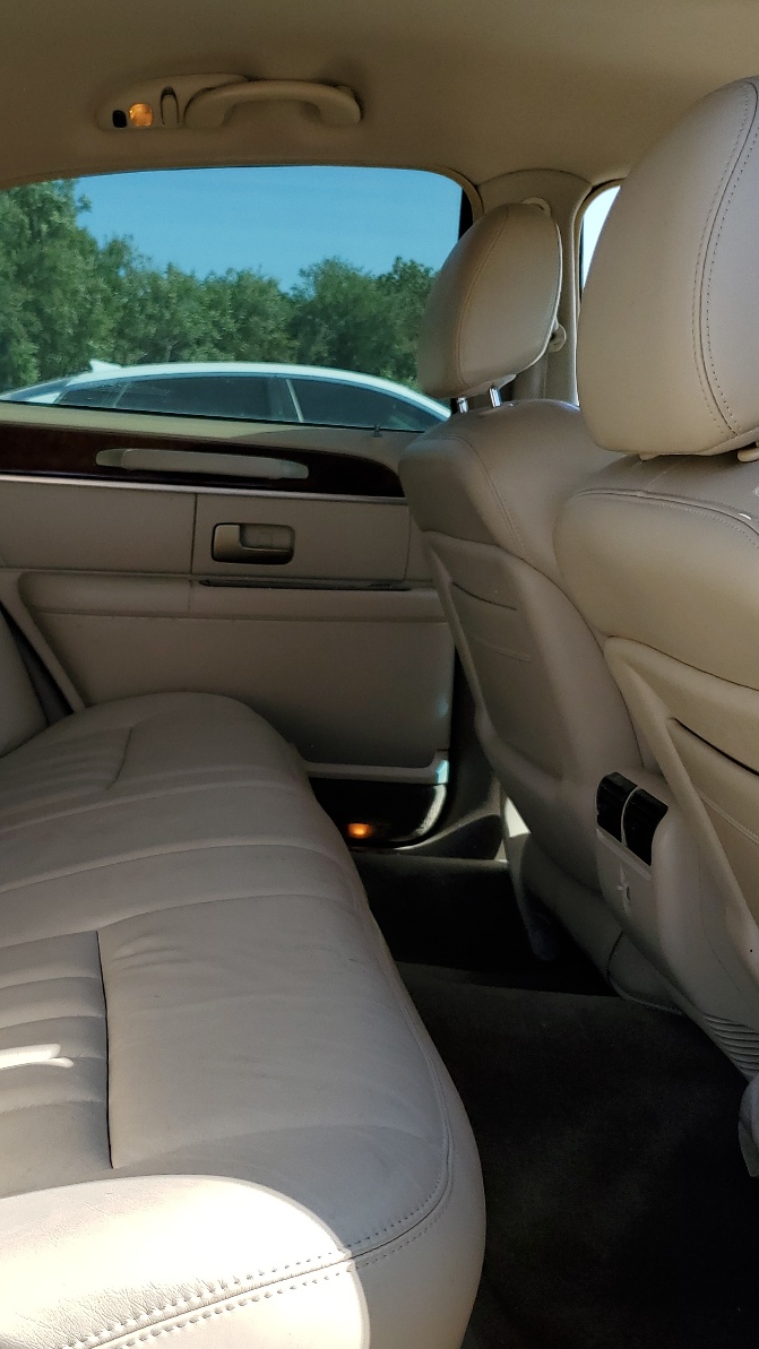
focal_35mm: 38
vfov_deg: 52.8
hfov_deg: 30.7
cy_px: 673
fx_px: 1360
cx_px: 205
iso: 50
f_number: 1.5
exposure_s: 1/1111
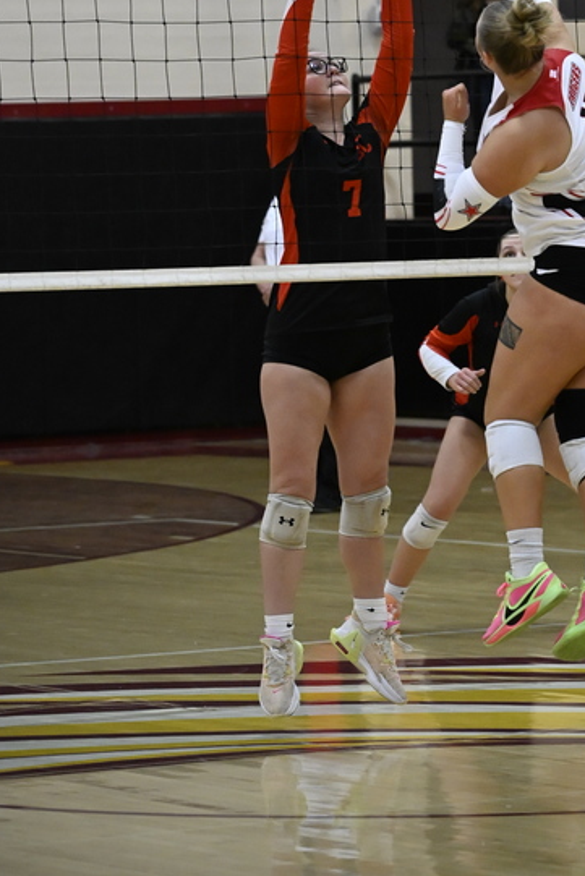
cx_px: 532
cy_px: 128
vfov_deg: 9.0
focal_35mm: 227
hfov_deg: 6.0
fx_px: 5529
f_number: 4
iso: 6400
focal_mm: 120
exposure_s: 1/640
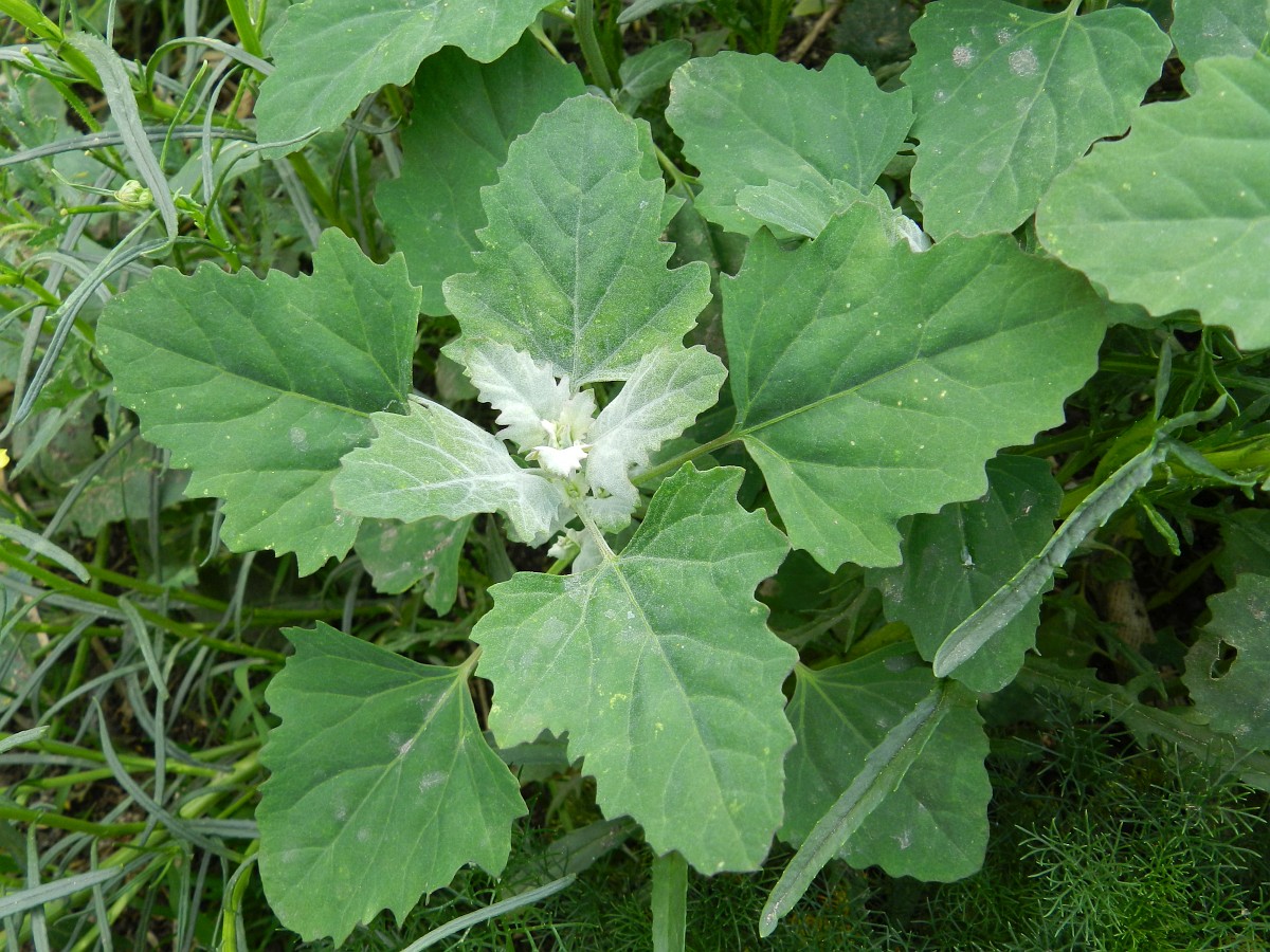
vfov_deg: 44.2
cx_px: 635
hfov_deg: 56.8
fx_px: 1174
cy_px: 476
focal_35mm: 32
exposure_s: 1/160
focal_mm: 5.6
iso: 160
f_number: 3.7
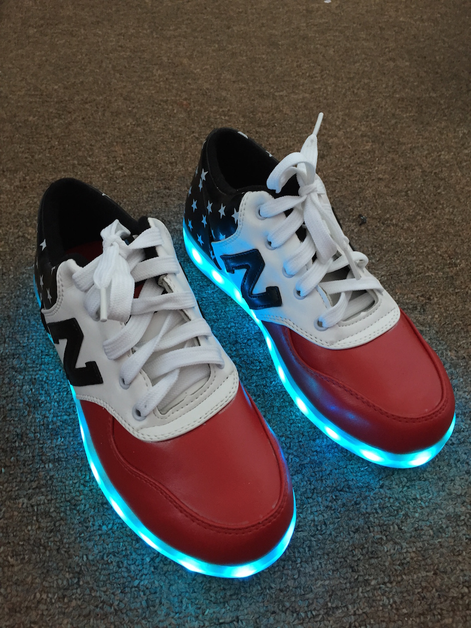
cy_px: 314
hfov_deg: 48.2
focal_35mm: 29
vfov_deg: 61.7
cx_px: 236
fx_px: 526
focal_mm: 4.15
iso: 100
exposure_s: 1/30
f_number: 2.2
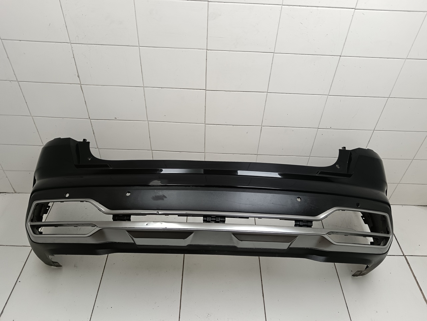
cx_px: 214
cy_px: 160
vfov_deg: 51.4
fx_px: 333
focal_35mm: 27
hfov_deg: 65.3
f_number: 1.9
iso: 407
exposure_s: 1/100
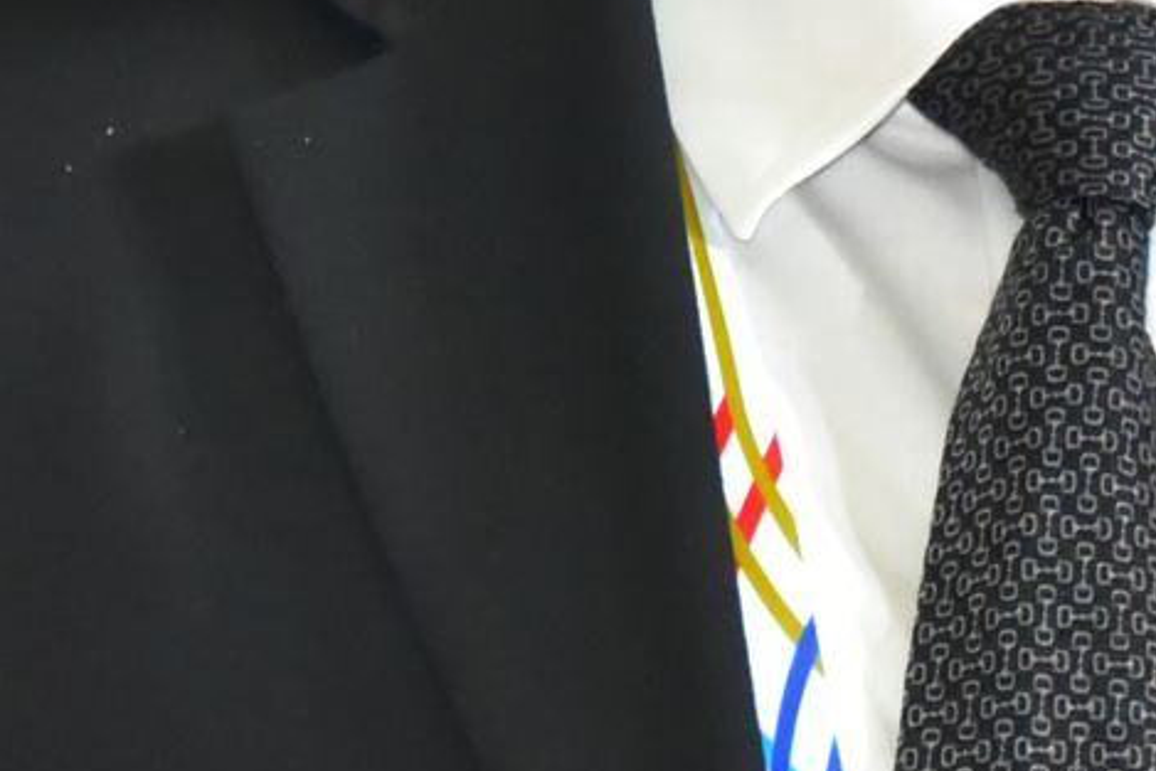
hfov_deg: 2.9
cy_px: -73
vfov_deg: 1.9
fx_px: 23126
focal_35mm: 720
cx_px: 1023
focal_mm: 135
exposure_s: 1/160
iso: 5000
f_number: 5.6
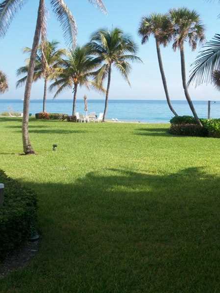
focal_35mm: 59
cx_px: 141
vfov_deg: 32.7
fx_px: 500
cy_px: 147
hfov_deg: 24.7
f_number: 6.3
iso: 80
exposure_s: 1/200
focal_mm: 7.8
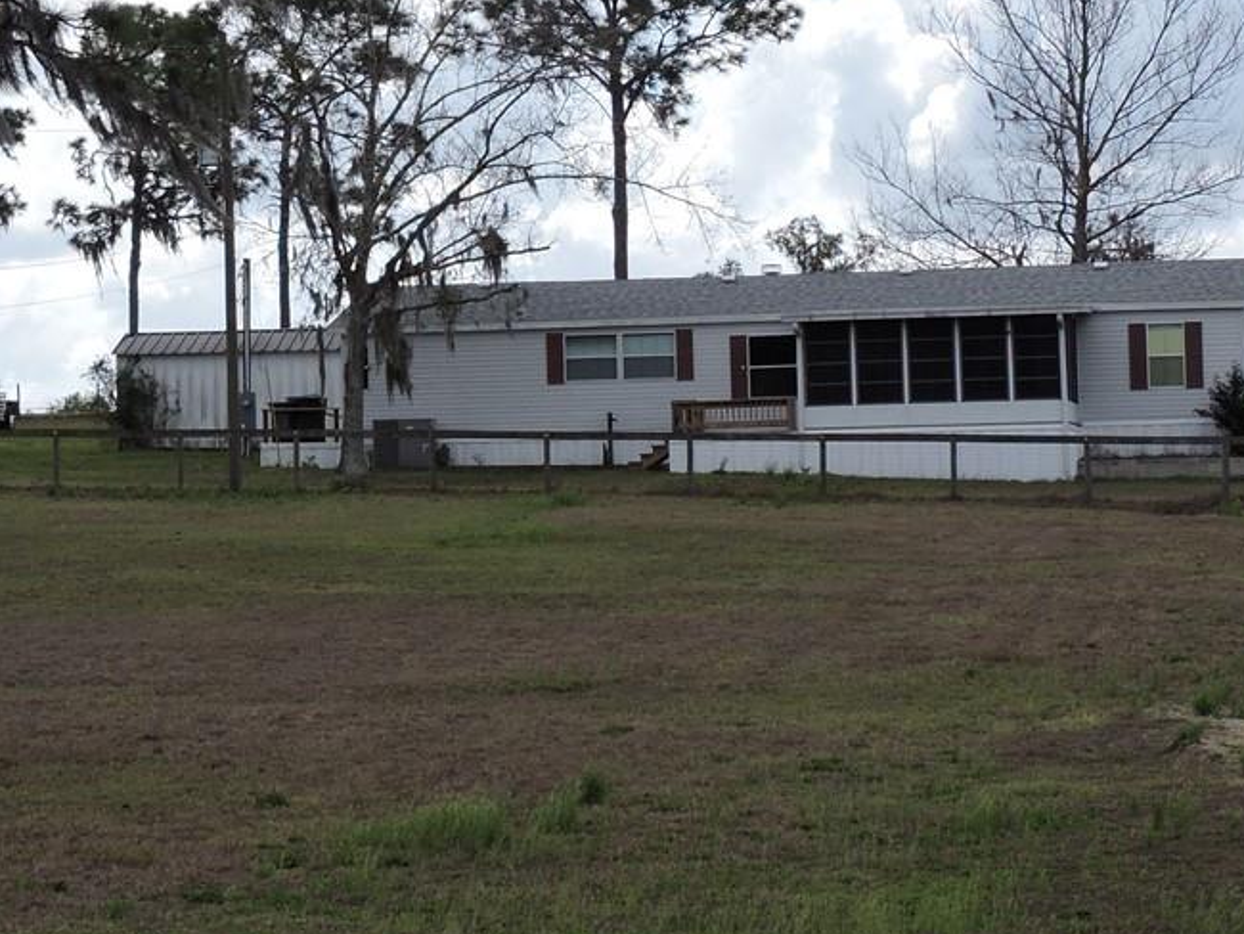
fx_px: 4422
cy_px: 180
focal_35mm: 123
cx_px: 413
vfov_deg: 12.0
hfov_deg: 16.0
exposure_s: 1/1000
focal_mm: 8.9
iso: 100
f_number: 3.6
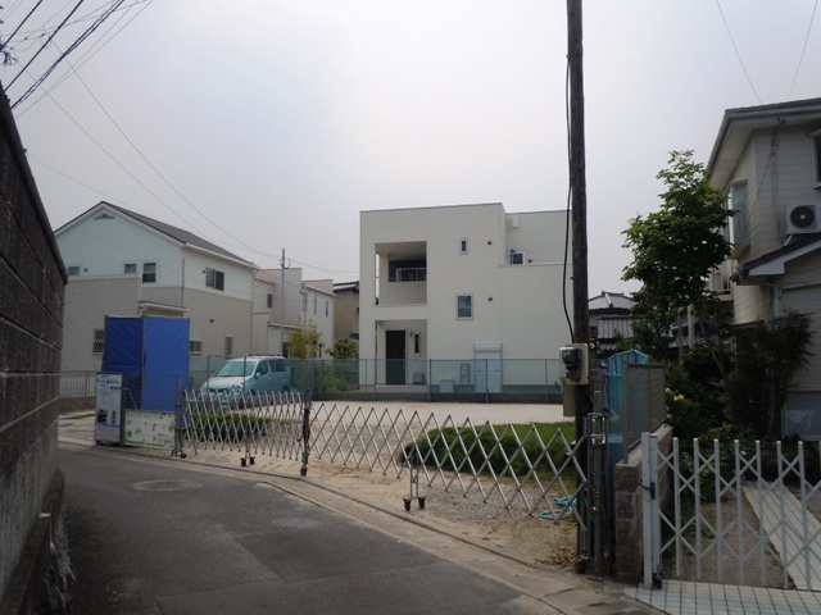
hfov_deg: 63.4
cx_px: 410
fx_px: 664
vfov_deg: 49.7
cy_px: 308
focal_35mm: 28
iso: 100
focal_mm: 5
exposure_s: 1/500
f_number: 7.4
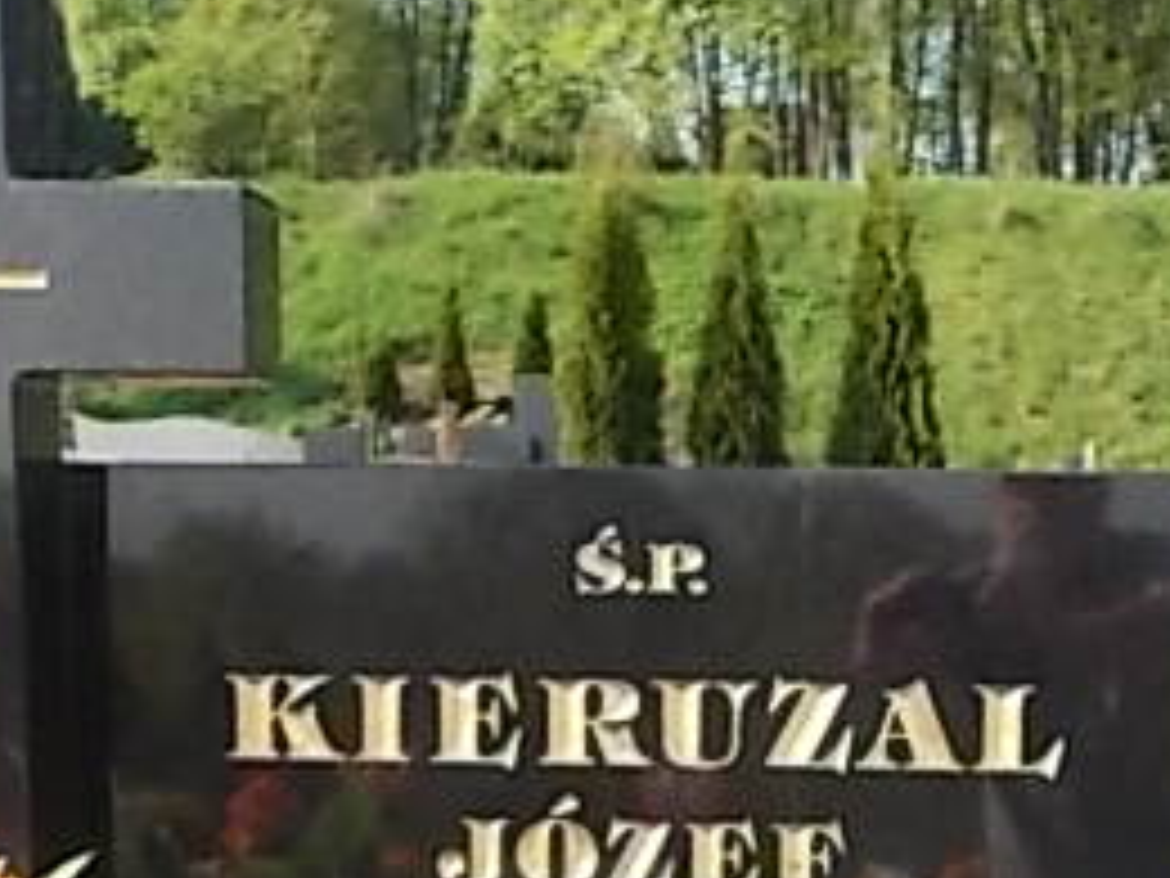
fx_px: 2163
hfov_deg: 30.0
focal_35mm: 64
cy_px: 864
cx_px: 801
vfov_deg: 22.1
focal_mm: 4.6
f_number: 3.2
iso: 80
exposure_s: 1/320
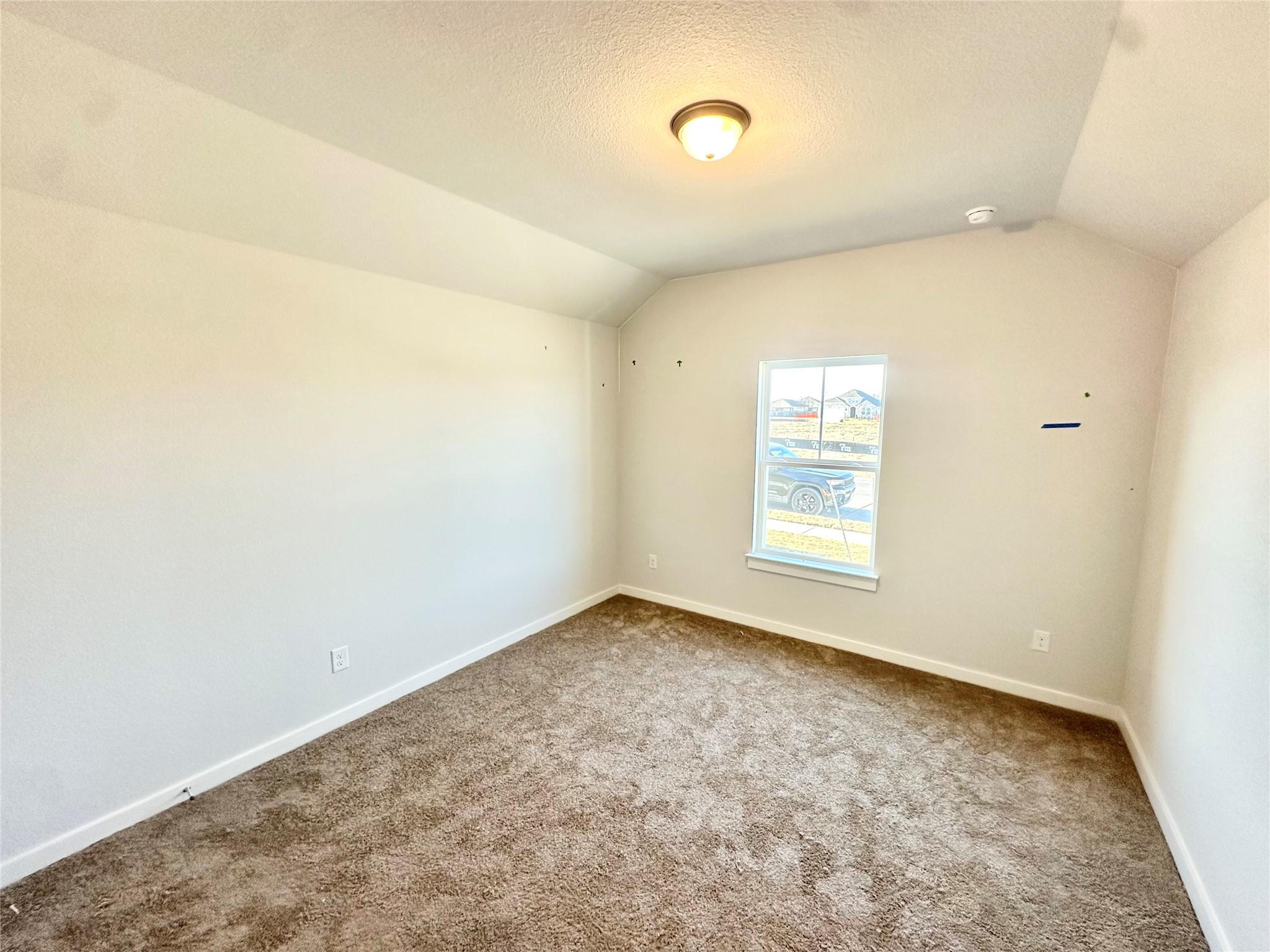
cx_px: 635
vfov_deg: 85.7
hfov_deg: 102.1
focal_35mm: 14
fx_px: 514
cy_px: 476
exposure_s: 1/120
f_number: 2.2
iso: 160
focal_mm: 2.22
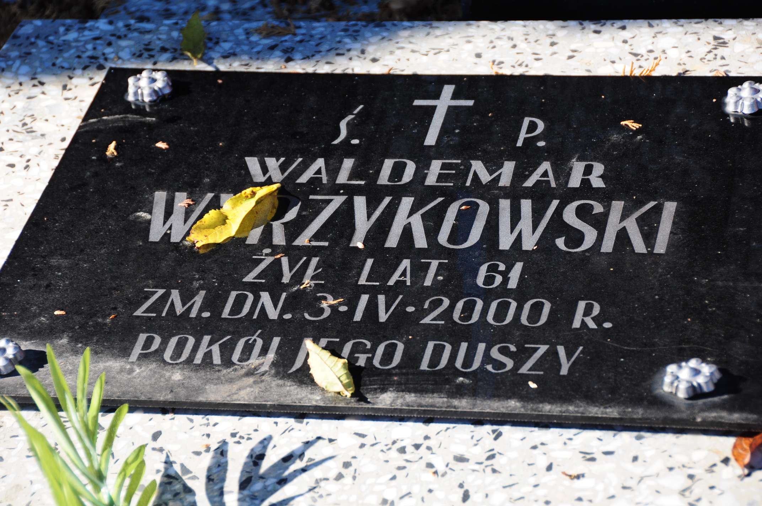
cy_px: 253
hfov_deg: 14.4
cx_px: 381
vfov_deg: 9.6
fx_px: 3013
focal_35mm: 142
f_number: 7.1
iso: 320
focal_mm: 95
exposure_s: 1/500
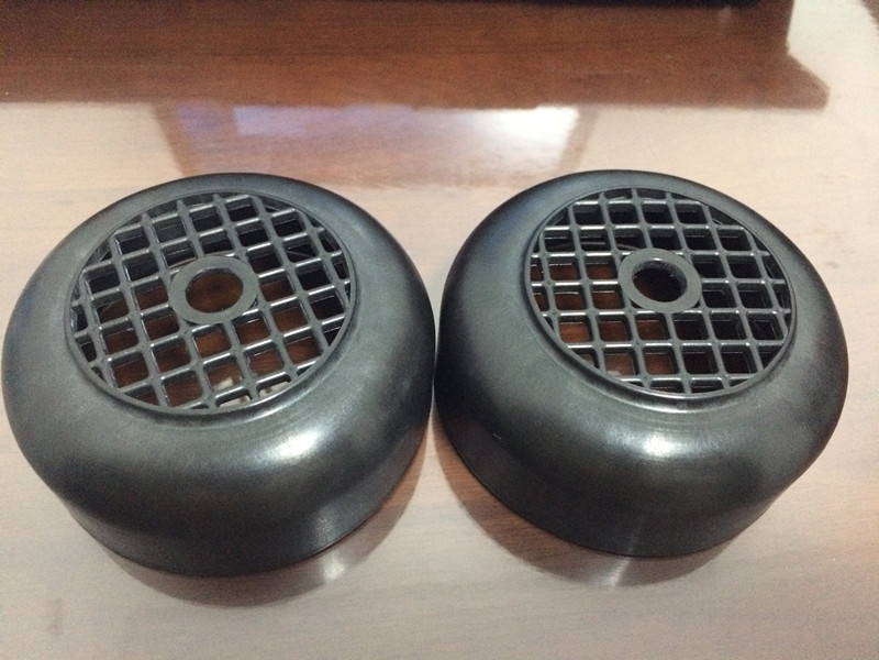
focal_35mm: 29
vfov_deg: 48.2
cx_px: 440
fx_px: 736
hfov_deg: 61.7
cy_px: 330
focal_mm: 4.15
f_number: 2.2
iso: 500
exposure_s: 1/17
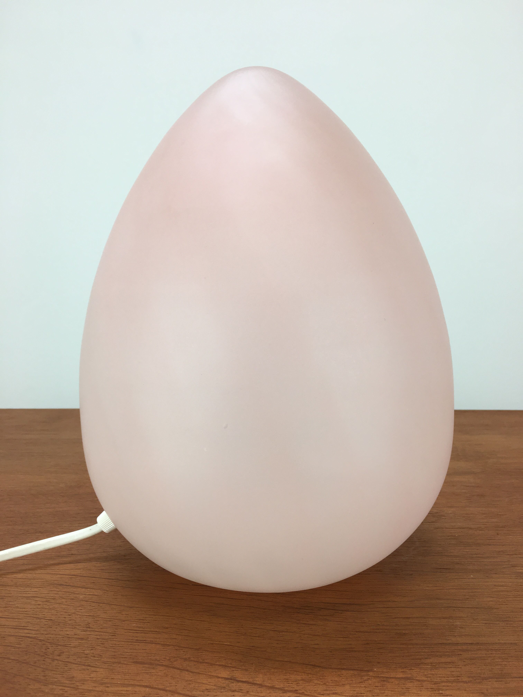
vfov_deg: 61.7
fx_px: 584
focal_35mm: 29
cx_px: 262
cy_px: 348
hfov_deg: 48.2
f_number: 2.2
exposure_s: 1/50
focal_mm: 4.15
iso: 32
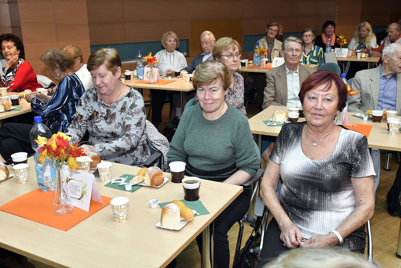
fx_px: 418
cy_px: 134
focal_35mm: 38
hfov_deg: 51.3
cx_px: 200
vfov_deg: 35.5
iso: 1600
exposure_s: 1/60
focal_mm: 25
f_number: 6.3
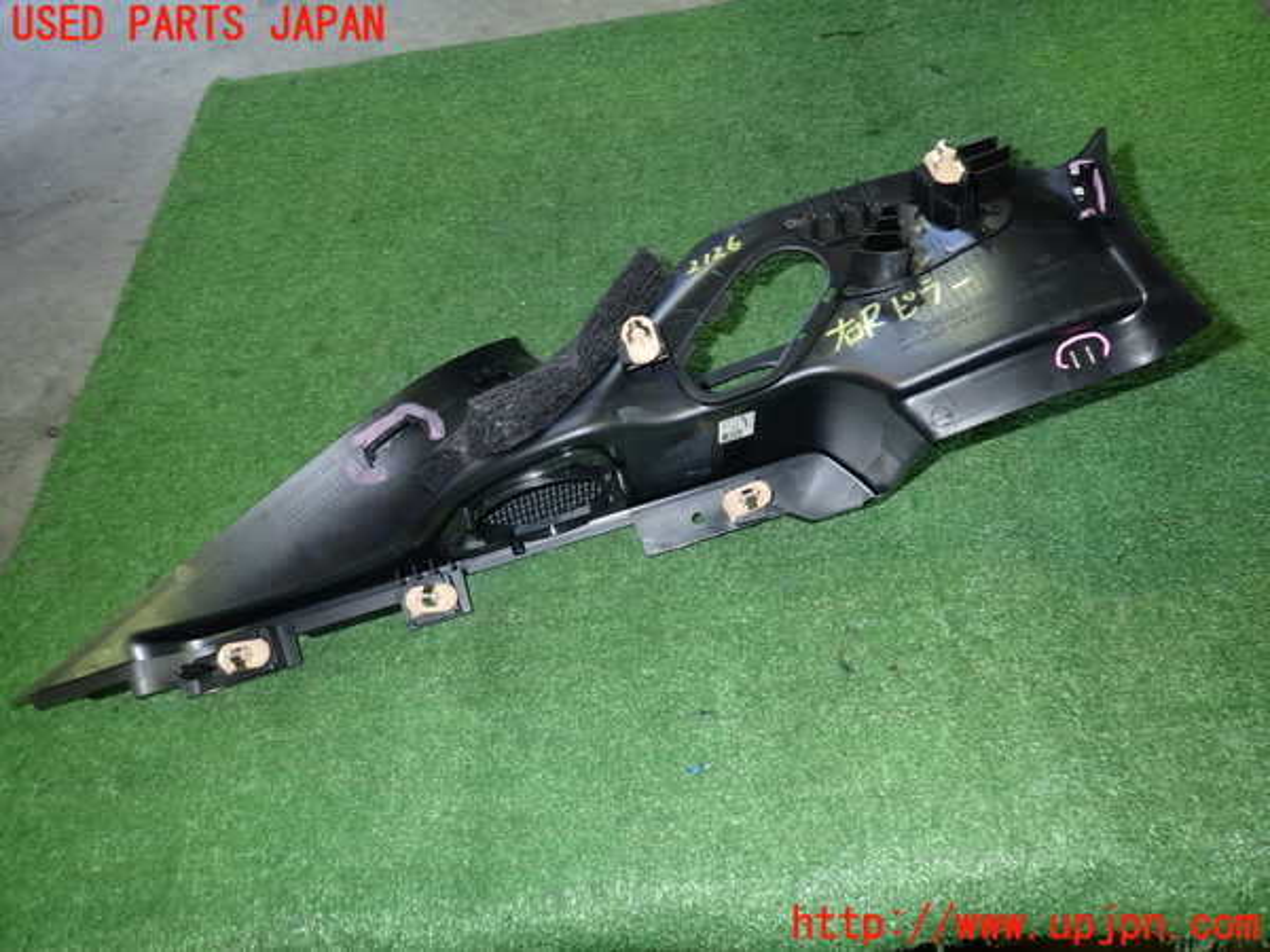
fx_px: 917
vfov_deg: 54.9
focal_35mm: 25
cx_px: 635
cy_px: 476
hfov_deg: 69.4
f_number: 2
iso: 200
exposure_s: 1/30
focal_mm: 4.5
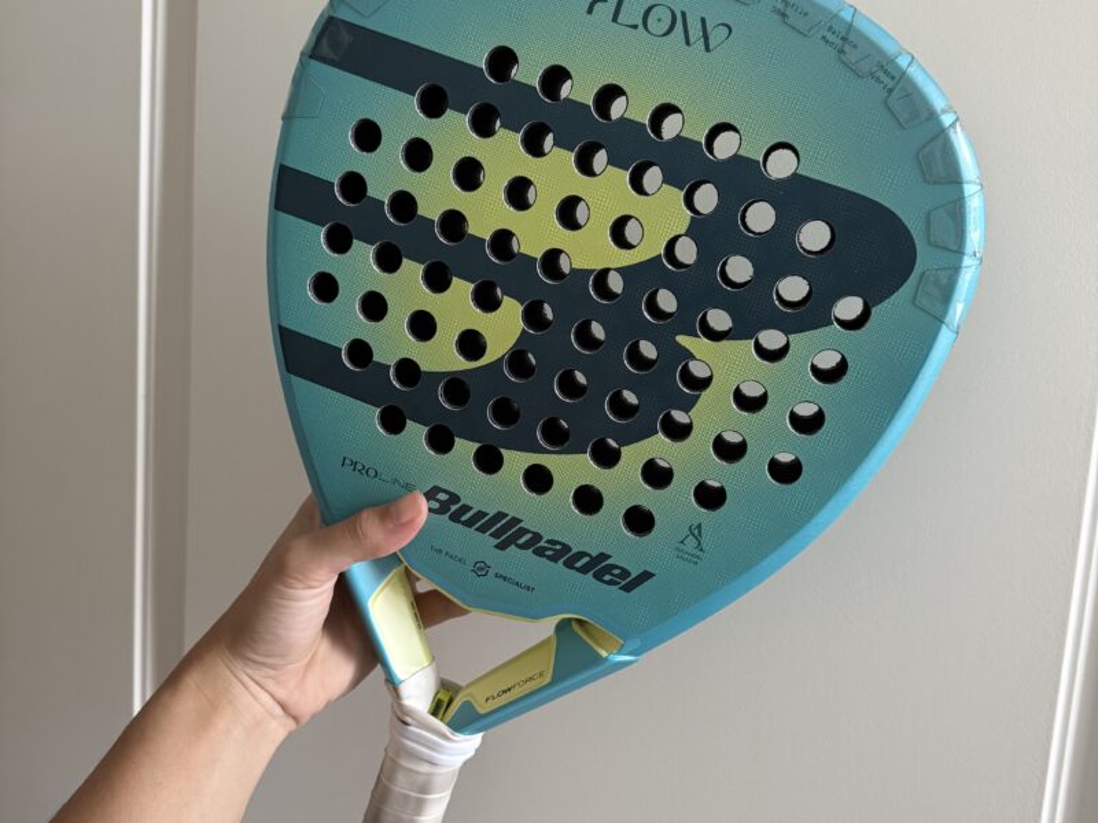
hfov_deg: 71.6
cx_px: 549
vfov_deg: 56.8
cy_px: 412
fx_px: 761
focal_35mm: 24
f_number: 1.78
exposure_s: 1/60
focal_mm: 6.76
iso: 320
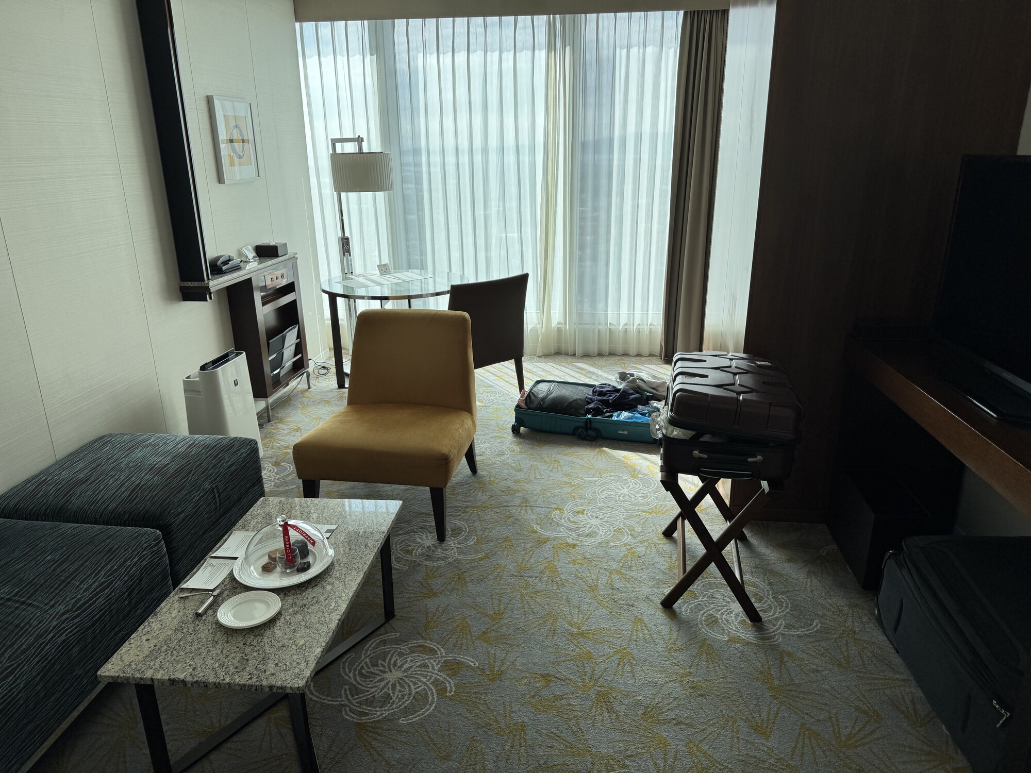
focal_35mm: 24
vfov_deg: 56.8
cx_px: 516
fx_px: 715
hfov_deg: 71.6
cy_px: 386
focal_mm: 6.76
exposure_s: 1/1112
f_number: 1.78
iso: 80
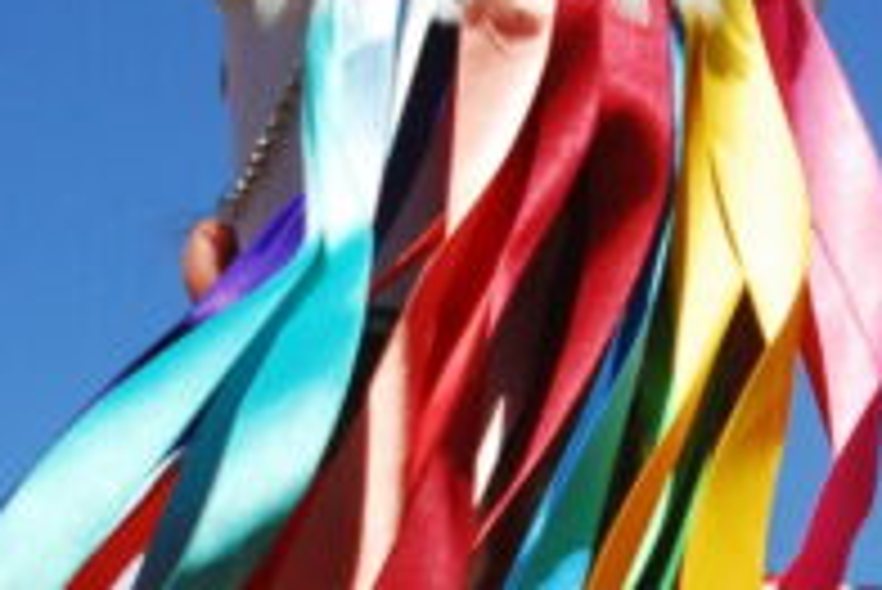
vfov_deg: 5.1
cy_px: 486
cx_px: 684
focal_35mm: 270
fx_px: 6620
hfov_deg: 7.6
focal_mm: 46
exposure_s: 1/1250
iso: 400
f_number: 8
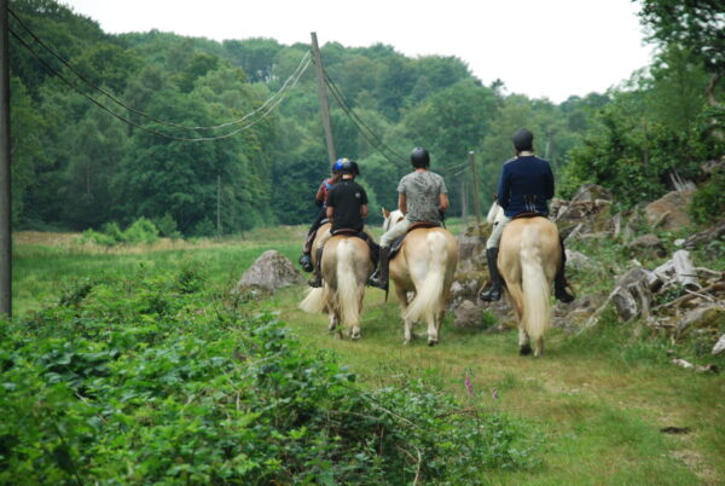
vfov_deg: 5.9
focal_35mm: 232
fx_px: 4689
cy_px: 243
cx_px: 362
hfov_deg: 8.8
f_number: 6
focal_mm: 155
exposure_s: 1/250
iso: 400
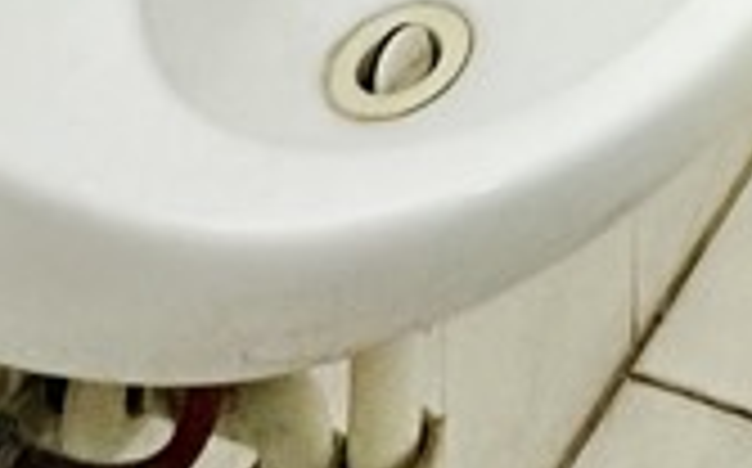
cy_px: -1458
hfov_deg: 18.6
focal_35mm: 91
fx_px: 1863
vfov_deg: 7.9
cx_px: 1292
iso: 160
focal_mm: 2.22
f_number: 2.2
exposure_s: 1/50
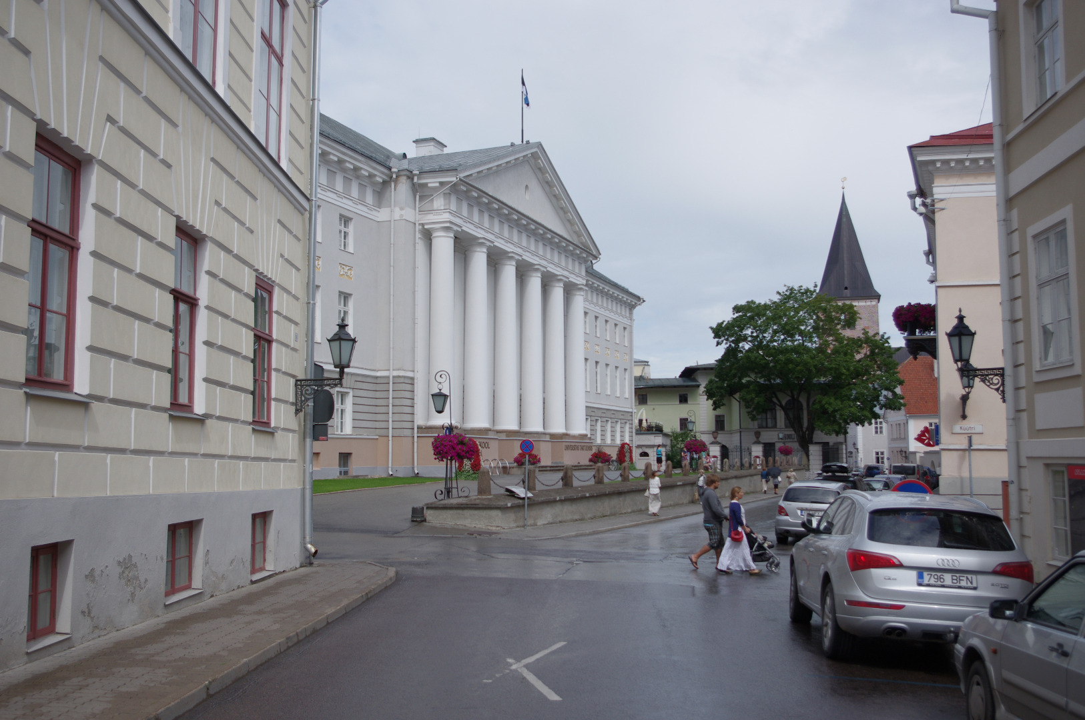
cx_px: 542
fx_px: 1023
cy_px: 360
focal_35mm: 34
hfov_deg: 55.9
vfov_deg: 38.8
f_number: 5
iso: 200
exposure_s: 1/1600
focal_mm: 23.13
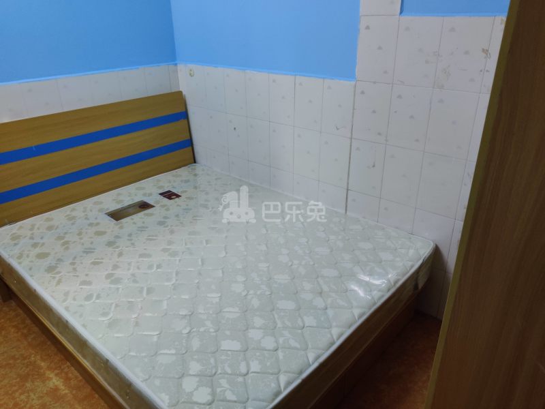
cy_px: 204
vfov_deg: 51.4
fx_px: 425
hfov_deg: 65.3
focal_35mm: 27
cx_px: 272
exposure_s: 1/50
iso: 1000
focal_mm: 4.75
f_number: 1.75
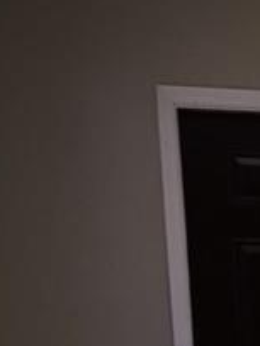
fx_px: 1713
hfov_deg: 7.7
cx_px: 748
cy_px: 656
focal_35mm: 171
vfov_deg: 10.7
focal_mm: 4.15
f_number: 2.2
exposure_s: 1/37
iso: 32
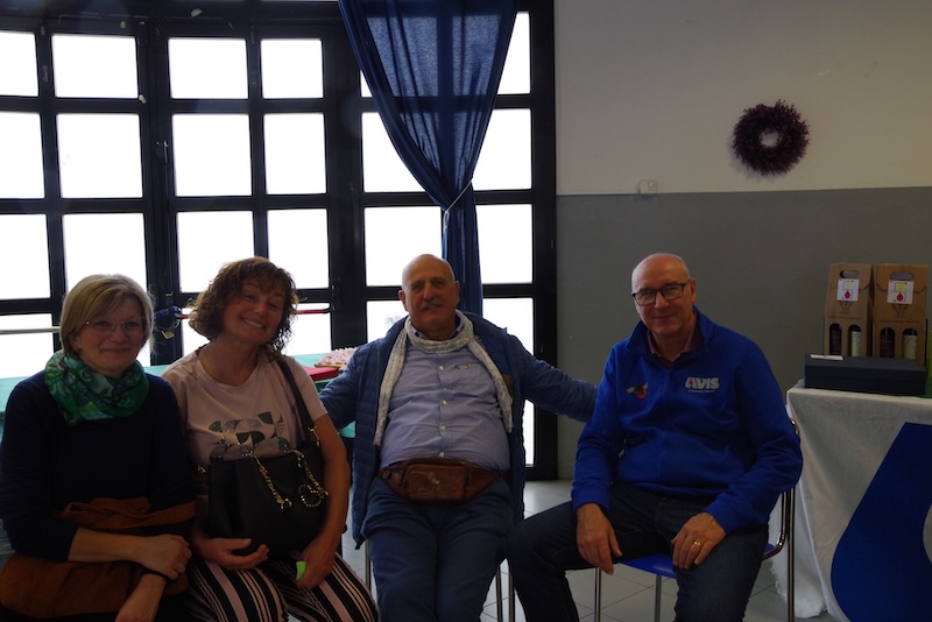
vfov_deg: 37.9
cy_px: 311
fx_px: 906
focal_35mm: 35
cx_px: 466
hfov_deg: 54.4
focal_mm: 35
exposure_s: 1/50
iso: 3200
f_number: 11
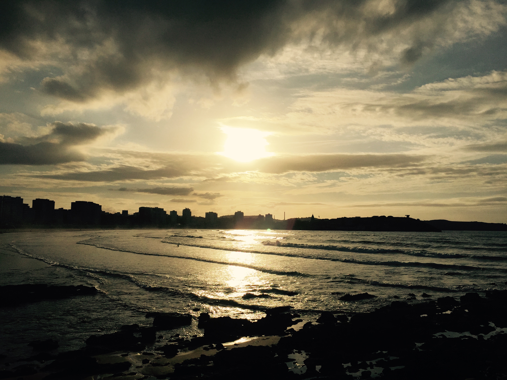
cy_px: 190
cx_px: 254
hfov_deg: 61.7
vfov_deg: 48.2
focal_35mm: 29
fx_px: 425
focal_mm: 4.15
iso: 32
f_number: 2.2
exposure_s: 1/20000
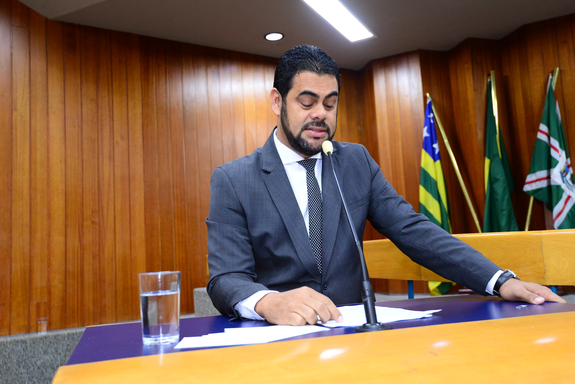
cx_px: 288
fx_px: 559
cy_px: 192
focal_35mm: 35
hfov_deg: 54.4
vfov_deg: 37.9
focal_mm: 35
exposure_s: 1/60
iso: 2500
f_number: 4
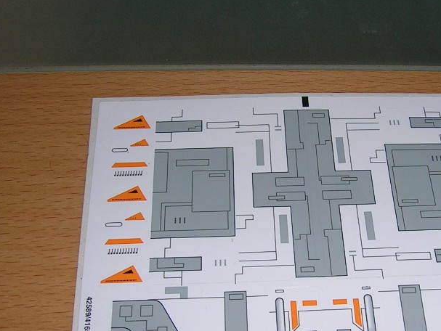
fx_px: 752
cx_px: 299
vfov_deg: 24.7
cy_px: 216
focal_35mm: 59
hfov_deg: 32.4
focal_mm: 5.4
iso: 50
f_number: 4.8
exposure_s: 1/60.1
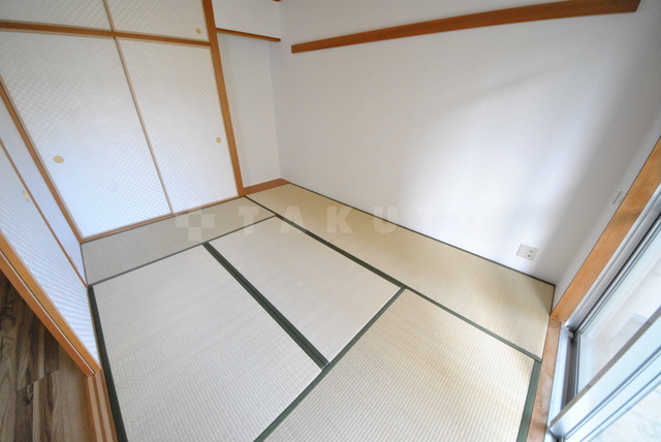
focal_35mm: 12
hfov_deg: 112.6
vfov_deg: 90.1
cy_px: 221
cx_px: 330
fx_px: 221
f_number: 4.5
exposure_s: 1/50
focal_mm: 8
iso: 1600
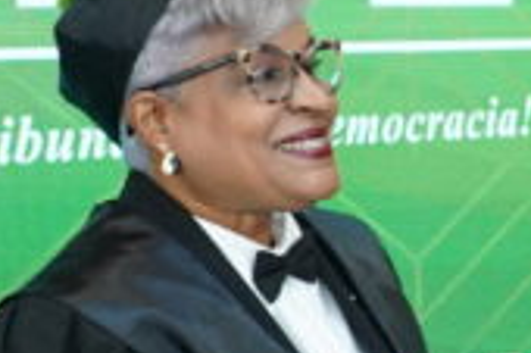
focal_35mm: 140
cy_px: 255
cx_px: 675
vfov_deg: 9.8
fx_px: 2063
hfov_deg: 14.1
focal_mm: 23
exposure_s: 1/160
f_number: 4
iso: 2500
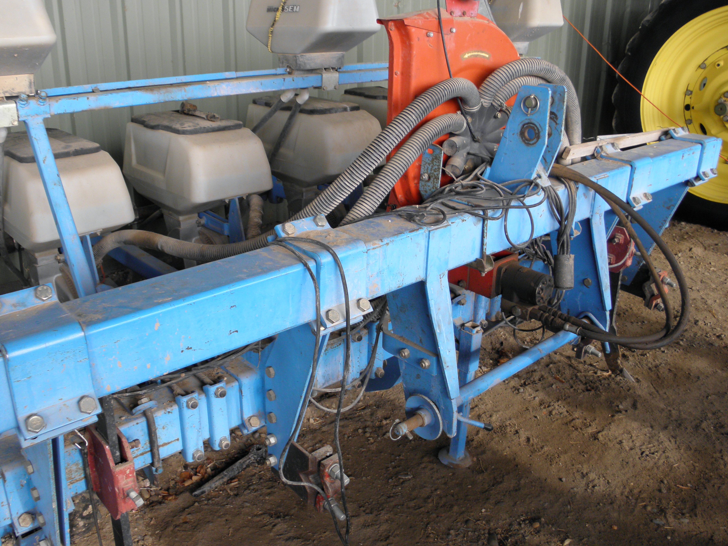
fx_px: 652
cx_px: 331
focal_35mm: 31
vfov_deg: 45.4
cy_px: 260
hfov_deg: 58.3
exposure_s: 1/40
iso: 100
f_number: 3.5
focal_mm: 5
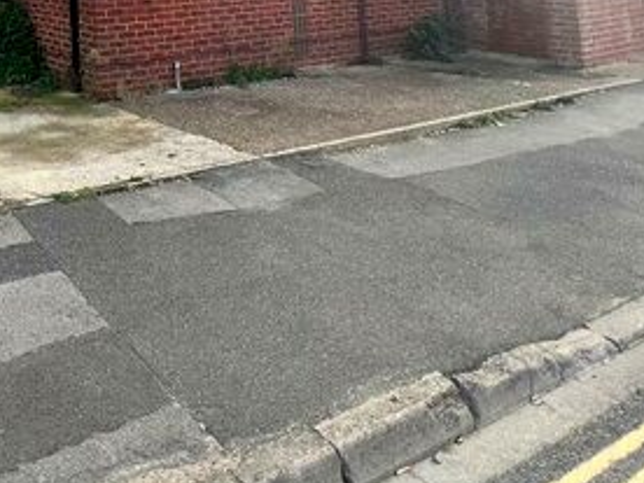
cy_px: -120
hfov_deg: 49.4
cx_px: 65
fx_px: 614
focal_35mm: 33
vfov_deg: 33.4
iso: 32
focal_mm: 1.57
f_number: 1.8
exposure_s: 1/376
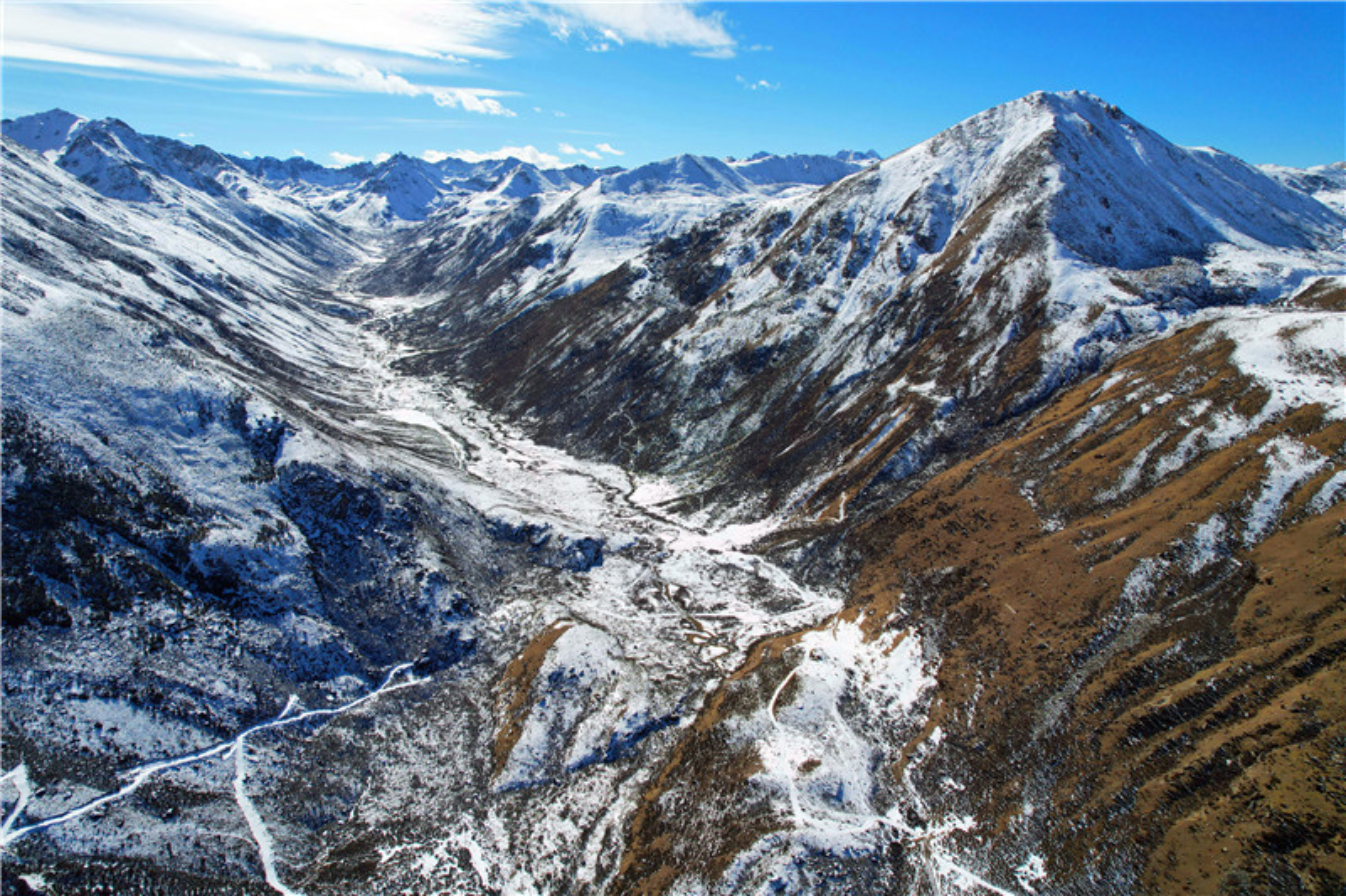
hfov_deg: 78.6
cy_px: 448
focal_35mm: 22
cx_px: 673
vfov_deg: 57.2
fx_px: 822
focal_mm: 8.38
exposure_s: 1/4000
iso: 150
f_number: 2.8
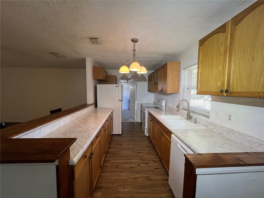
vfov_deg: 89.9
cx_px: 132
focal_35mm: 13
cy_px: 99
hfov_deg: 106.2
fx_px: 99
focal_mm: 1.57
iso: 200
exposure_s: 1/120
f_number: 1.8
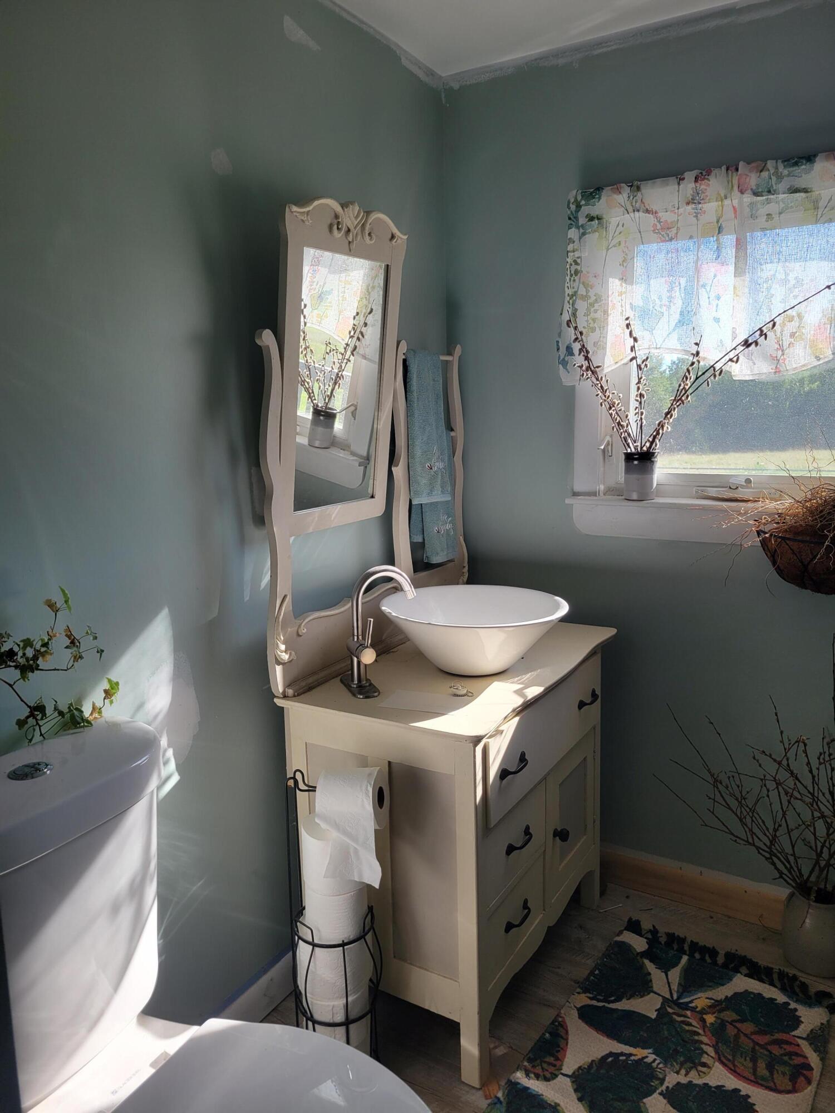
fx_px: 836
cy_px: 556
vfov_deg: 67.3
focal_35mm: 26
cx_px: 418
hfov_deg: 53.1
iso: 40
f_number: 1.8
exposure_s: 1/251
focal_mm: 5.4
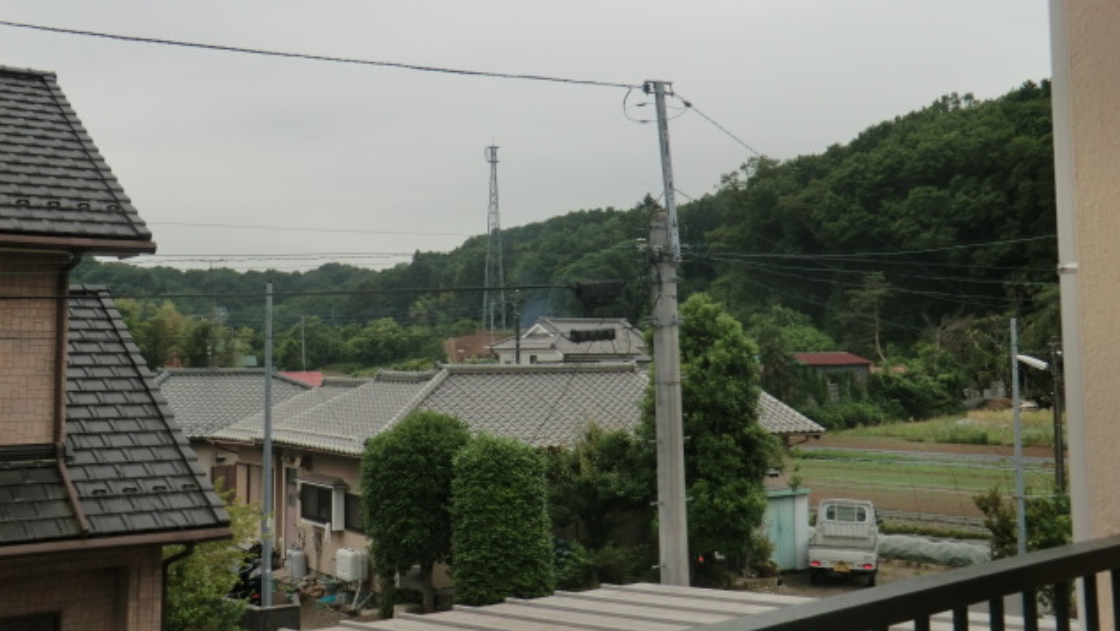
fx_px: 1307
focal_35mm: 44
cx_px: 562
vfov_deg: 27.0
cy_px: 230
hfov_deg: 46.4
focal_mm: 7.1
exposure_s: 1/250
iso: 80
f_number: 3.8
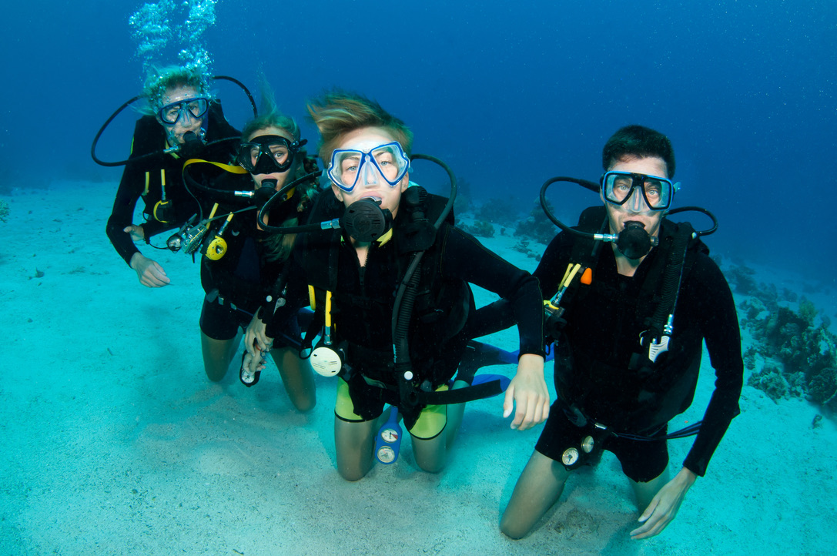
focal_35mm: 15
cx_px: 418
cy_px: 278
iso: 200
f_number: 13
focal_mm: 10
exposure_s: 1/125
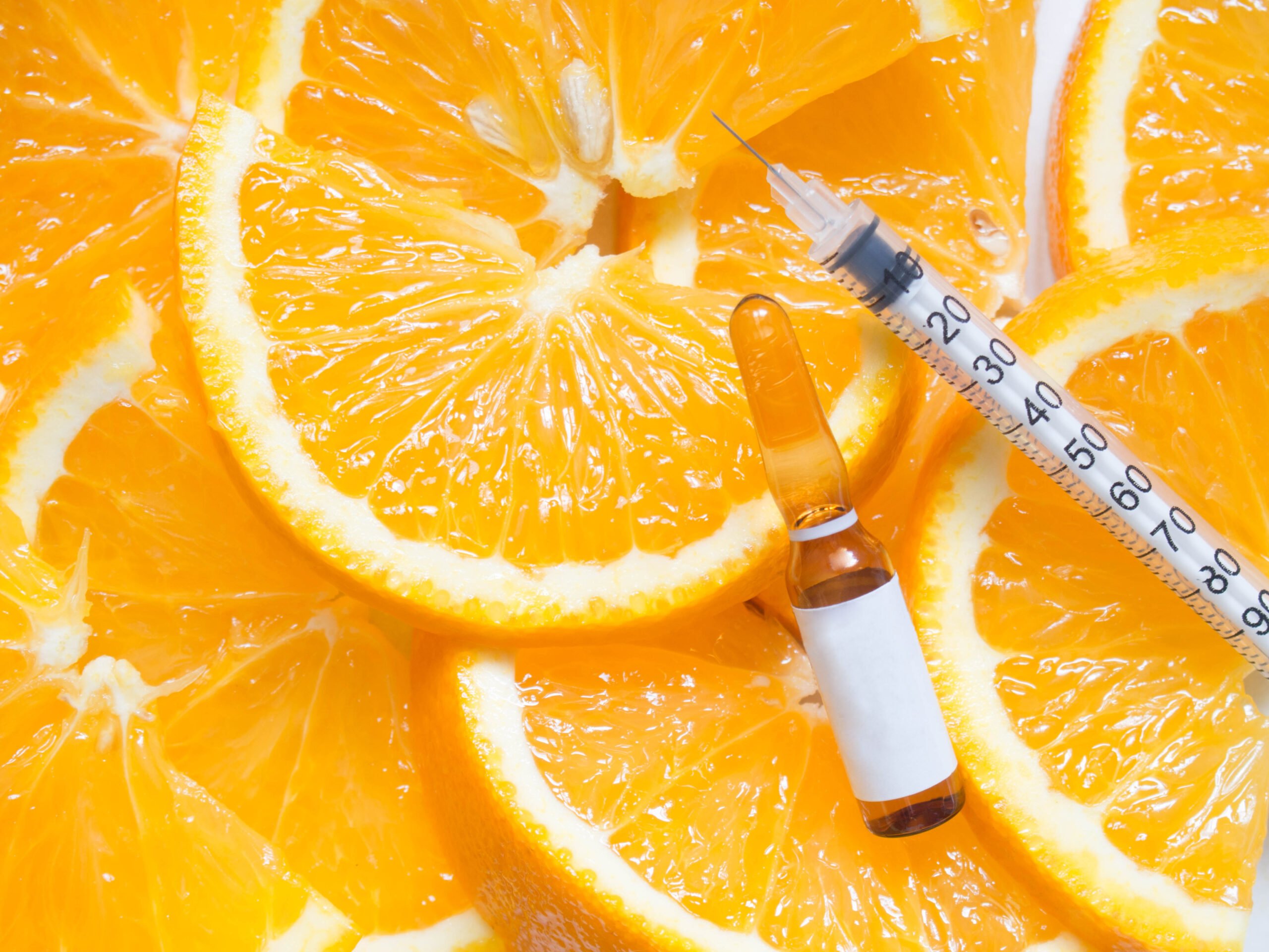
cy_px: 476
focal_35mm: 84
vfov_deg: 17.6
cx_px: 634
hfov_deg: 23.3
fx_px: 3079
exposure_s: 1/10
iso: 200
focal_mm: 42
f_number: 7.1
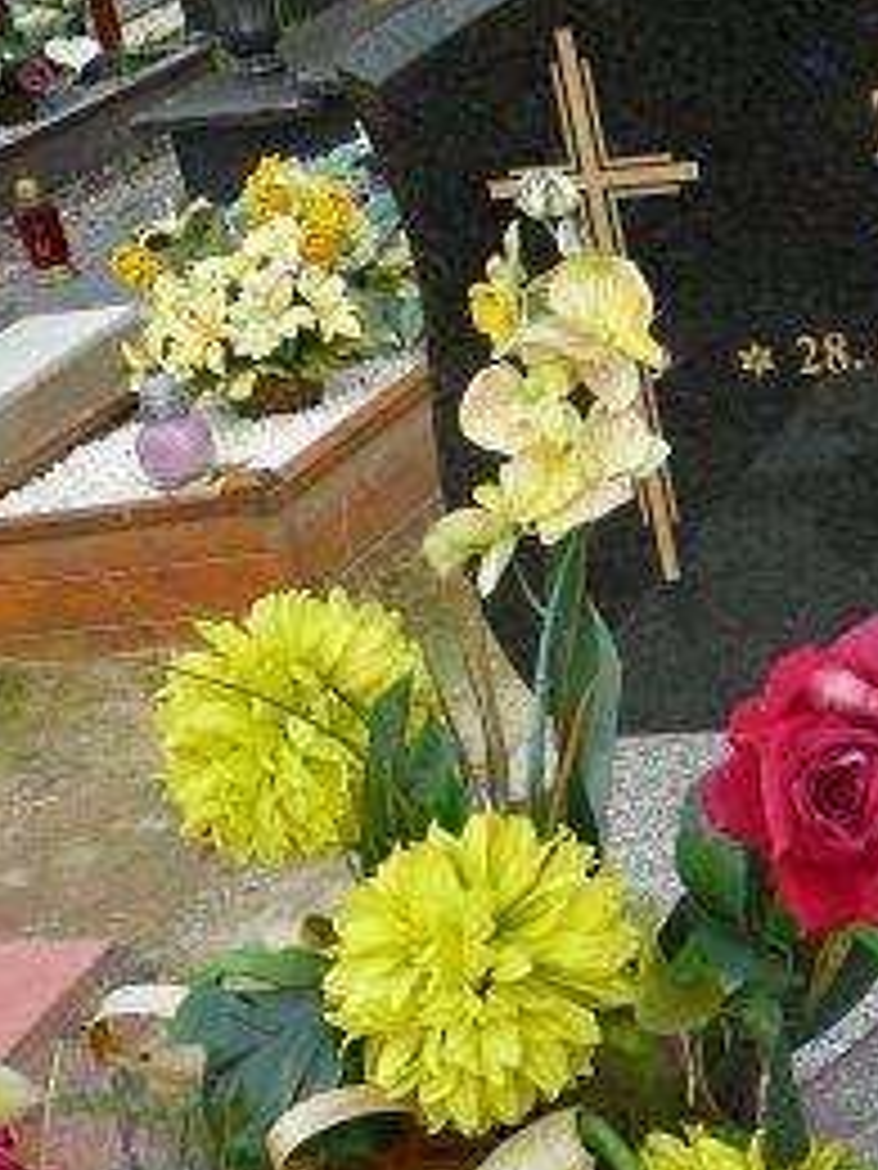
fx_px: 2908
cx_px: 855
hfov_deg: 16.8
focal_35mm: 86
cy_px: 1179
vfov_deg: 21.9
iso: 80
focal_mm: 5.2
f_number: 2.8
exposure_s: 1/400
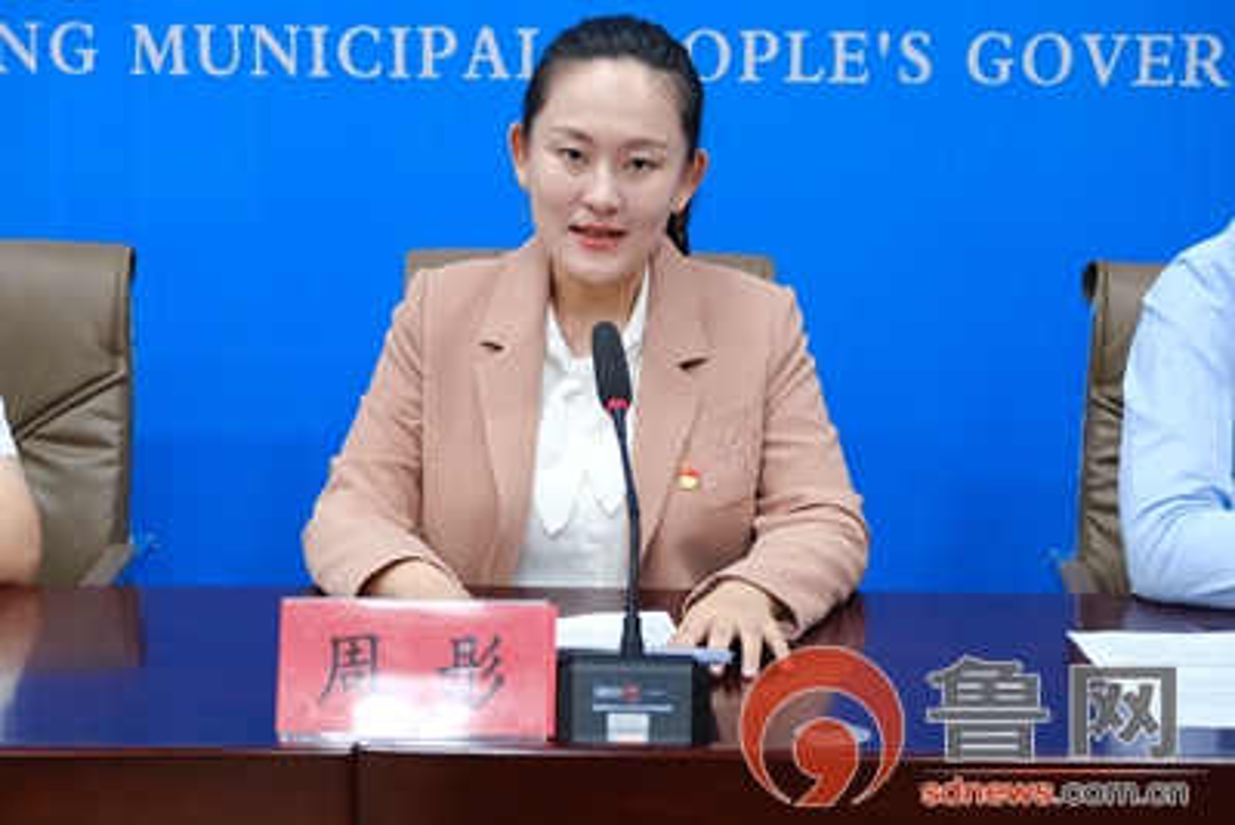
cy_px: 412
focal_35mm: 61
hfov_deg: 32.9
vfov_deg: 22.3
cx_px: 618
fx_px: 2093
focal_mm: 40.7
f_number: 4
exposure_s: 1/125
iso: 1600
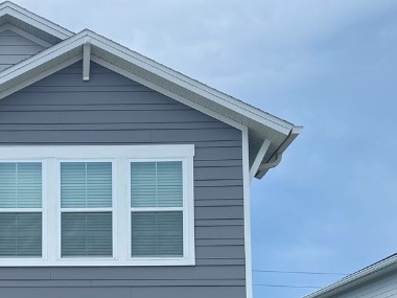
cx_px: 31
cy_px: 357
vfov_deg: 19.8
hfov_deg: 26.7
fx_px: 803
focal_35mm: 70
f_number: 1.8
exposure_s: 1/810
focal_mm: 4.25
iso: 32
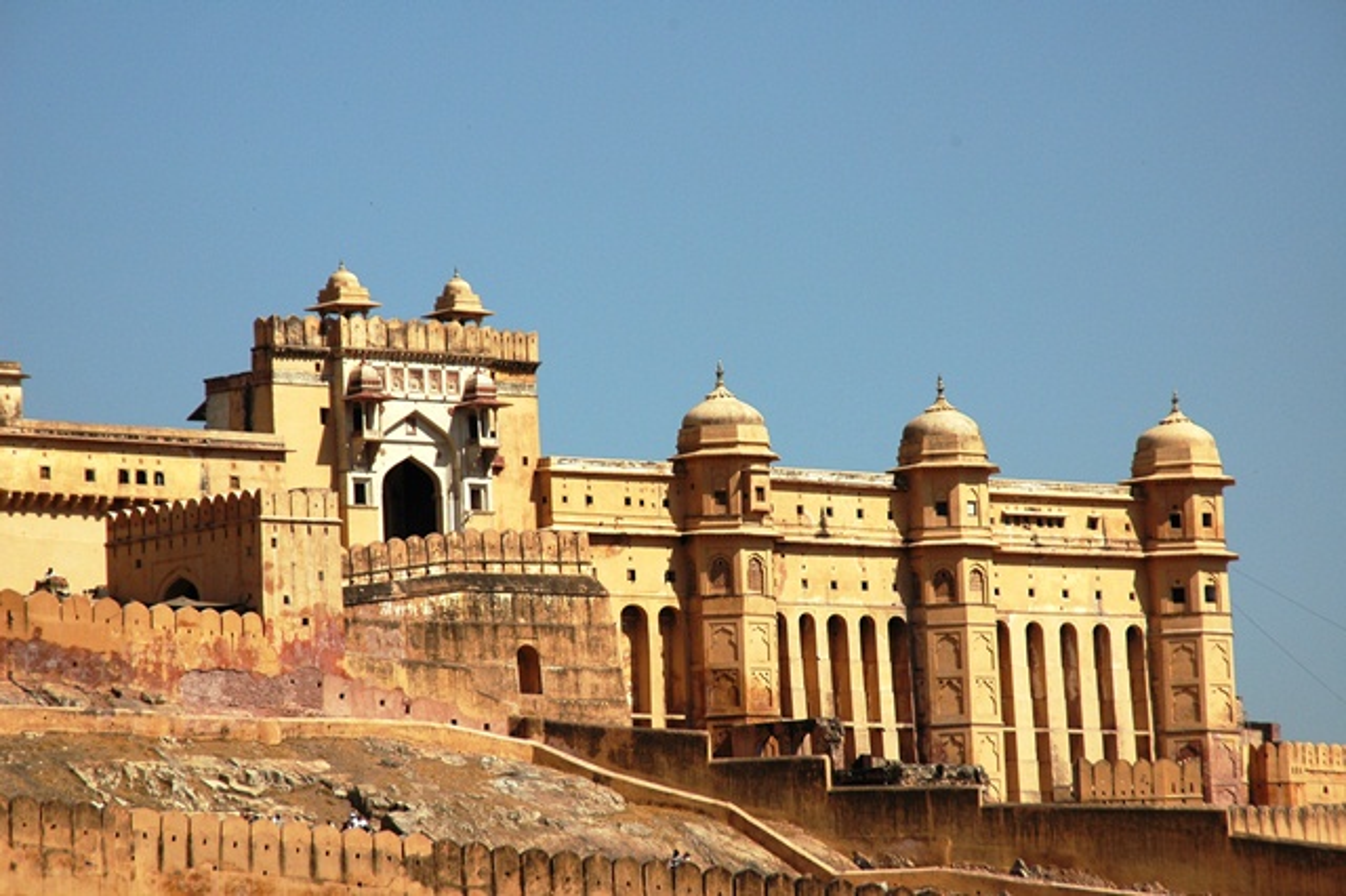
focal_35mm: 300
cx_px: 673
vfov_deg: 4.6
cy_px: 448
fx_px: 11210
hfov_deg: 6.9
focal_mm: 200
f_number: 11
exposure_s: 1/640
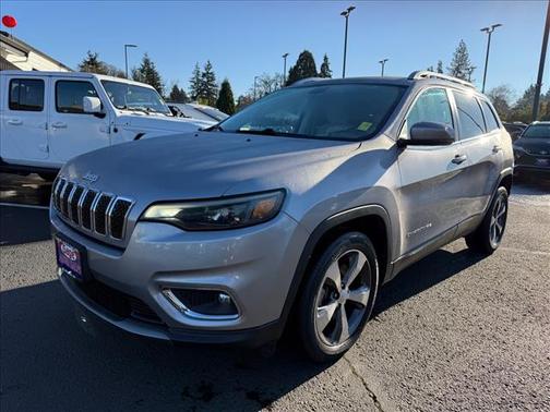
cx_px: 275
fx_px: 381
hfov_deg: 71.6
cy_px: 206
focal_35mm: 24
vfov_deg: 56.8
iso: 100
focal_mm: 6.76
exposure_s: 1/2801
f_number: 1.78
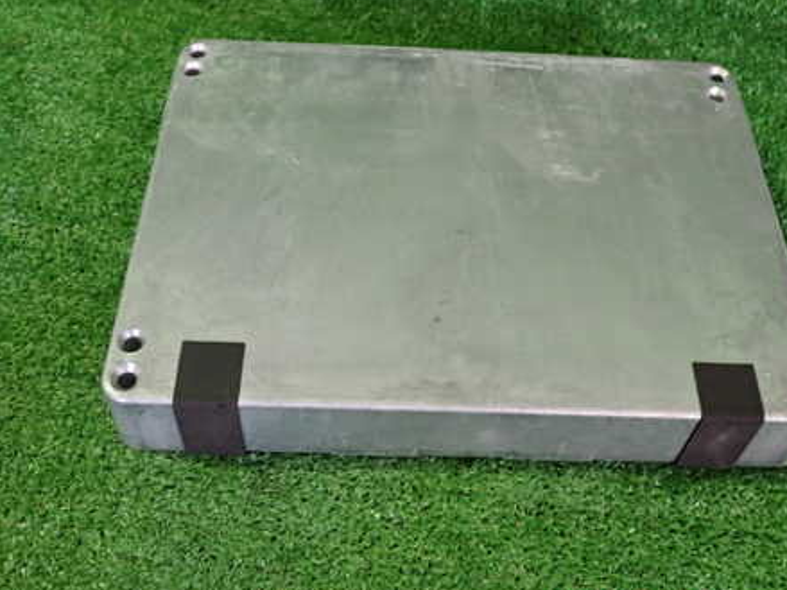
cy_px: 231
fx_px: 932
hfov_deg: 45.8
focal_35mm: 41
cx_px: 421
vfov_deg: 35.0
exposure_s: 1/30
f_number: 2.3
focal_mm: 5.4
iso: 640
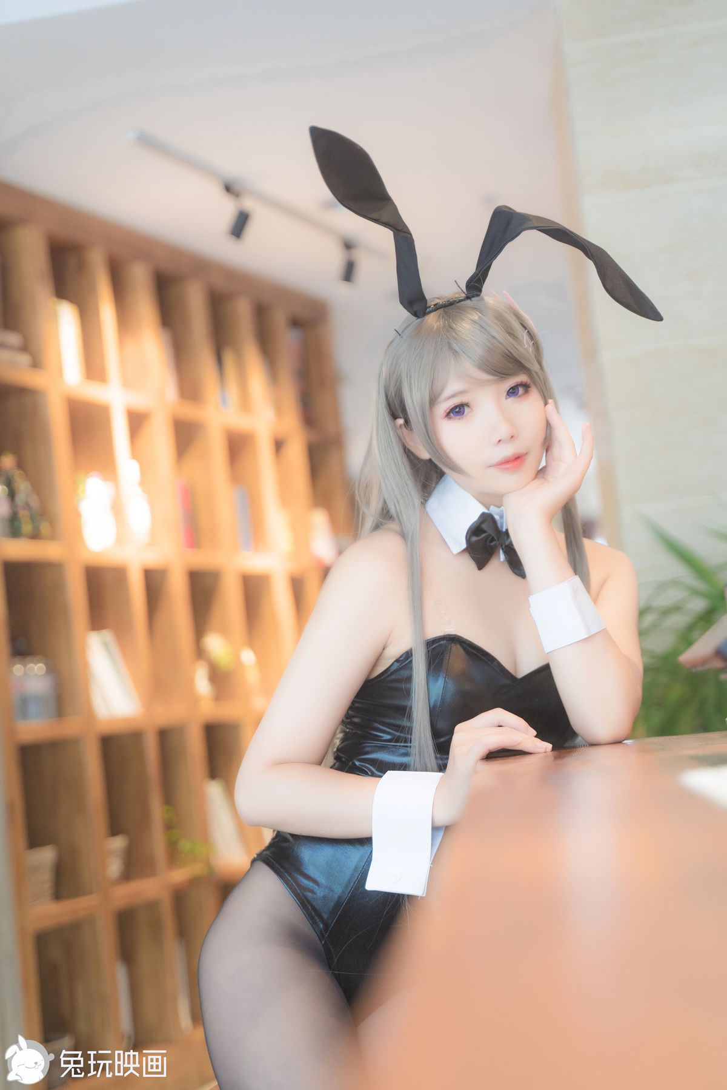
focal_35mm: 59
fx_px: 1787
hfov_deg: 23.0
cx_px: 364
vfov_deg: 33.9
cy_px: 545
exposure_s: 1/40
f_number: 2.8
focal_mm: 59
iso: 800
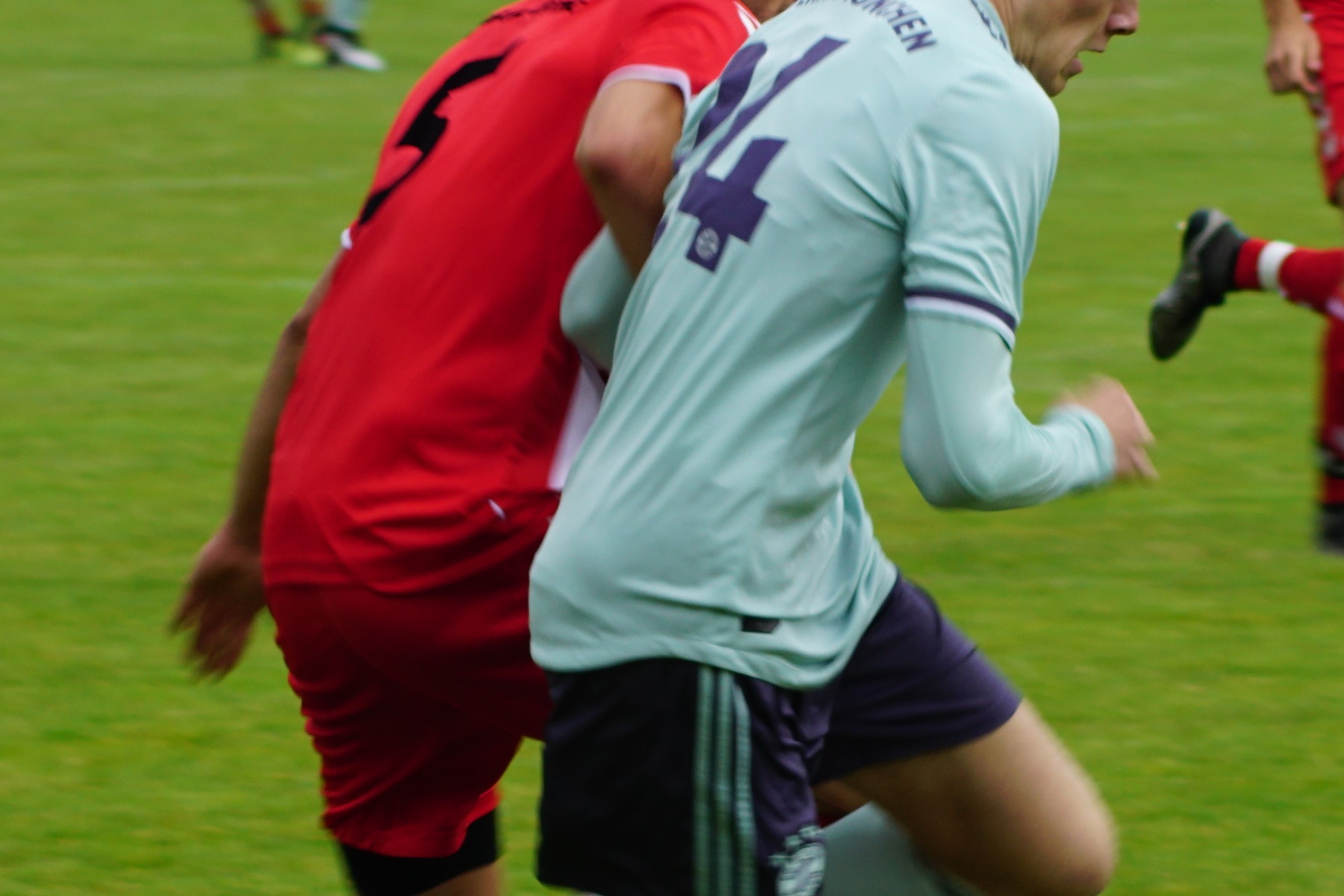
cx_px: 987
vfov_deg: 3.8
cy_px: 646
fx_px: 13514
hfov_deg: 5.7
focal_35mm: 362
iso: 100
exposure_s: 1/160
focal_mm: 80
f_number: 5.6
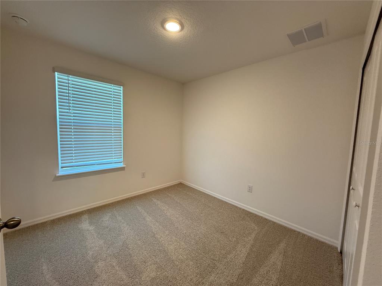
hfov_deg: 102.1
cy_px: 143
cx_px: 191
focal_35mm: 14
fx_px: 154
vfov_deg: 85.7
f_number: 2.2
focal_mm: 2.22
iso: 250
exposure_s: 1/120
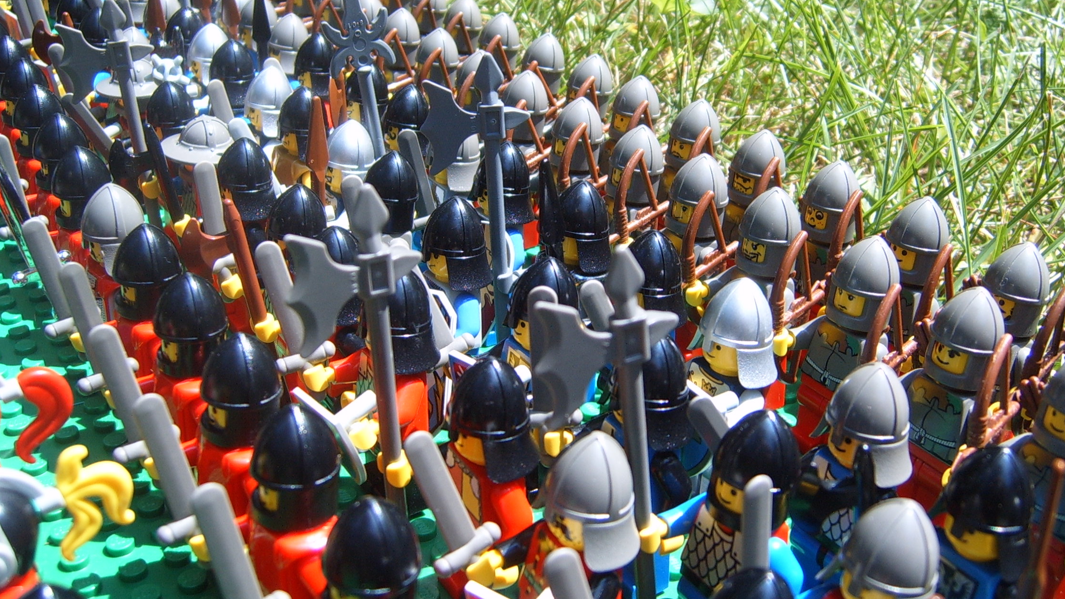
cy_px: 287
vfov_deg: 29.0
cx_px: 538
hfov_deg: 49.4
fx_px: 1158
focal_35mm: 41
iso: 63
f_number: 2.9
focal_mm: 6.2
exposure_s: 1/350
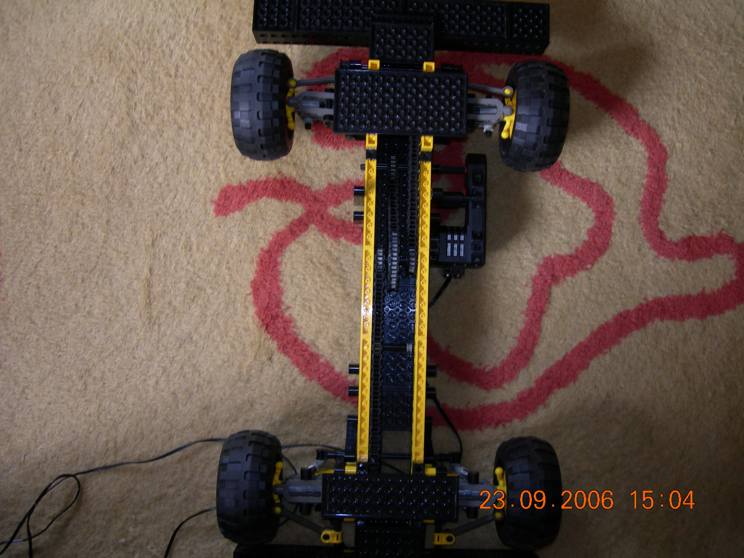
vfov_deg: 37.7
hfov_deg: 49.0
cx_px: 372
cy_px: 279
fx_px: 817
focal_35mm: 38
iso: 50
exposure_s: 1/23
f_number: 2.8
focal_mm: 7.8
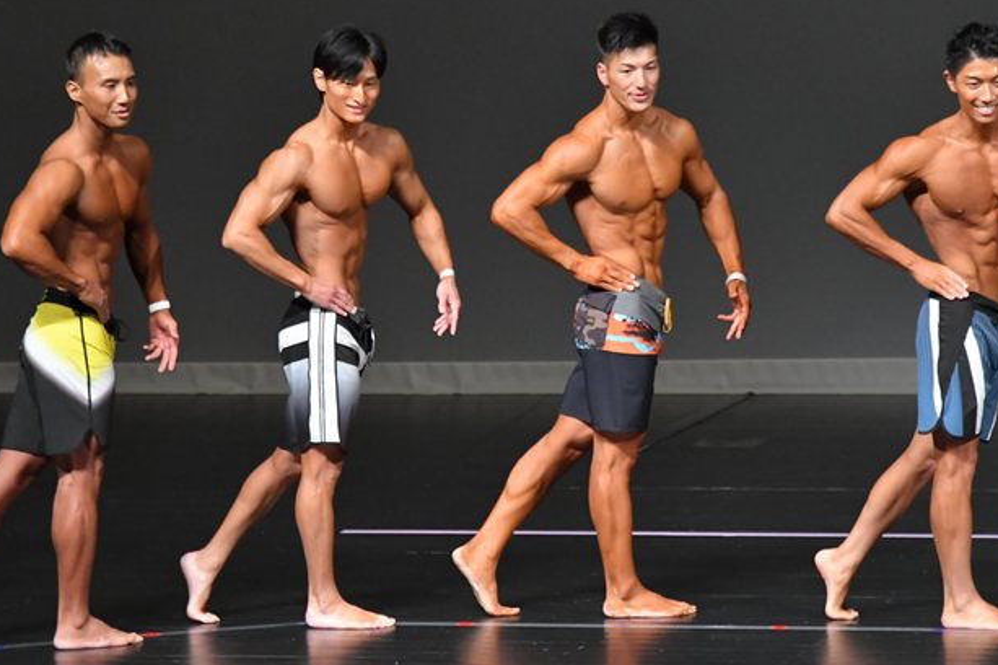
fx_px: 10501
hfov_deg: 5.4
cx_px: 400
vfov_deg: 3.6
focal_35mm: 379
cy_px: 331
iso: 5000
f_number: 5.6
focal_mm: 200
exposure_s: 1/400
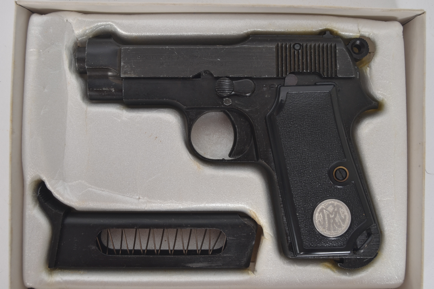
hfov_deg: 46.4
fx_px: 506
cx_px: 217
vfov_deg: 31.9
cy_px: 144
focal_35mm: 42
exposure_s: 1/80
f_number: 9
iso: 100
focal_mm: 28
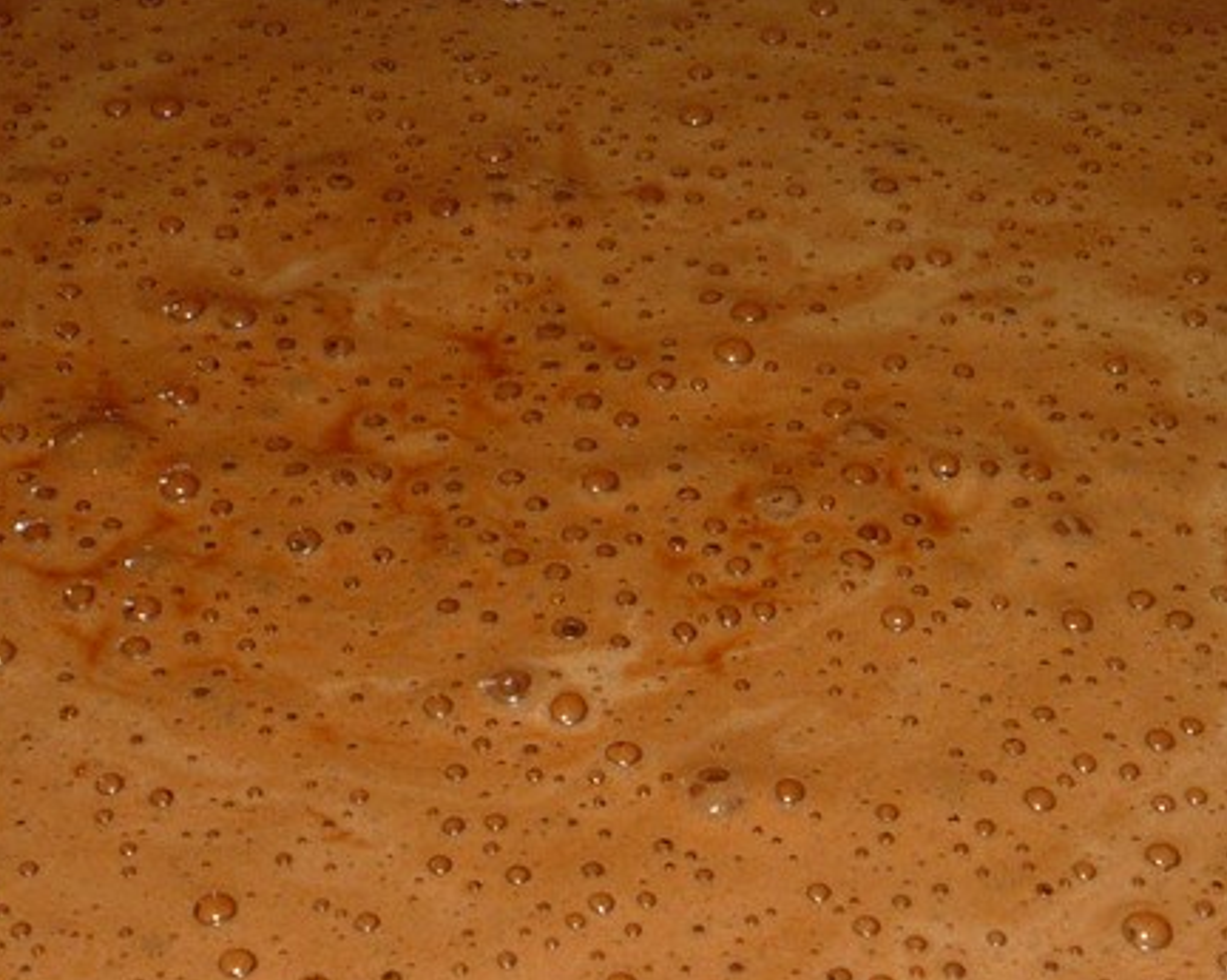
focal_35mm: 85
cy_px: 639
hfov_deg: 22.5
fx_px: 3085
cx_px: 642
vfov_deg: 18.0
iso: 100
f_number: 4
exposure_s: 1/30
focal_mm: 5.8
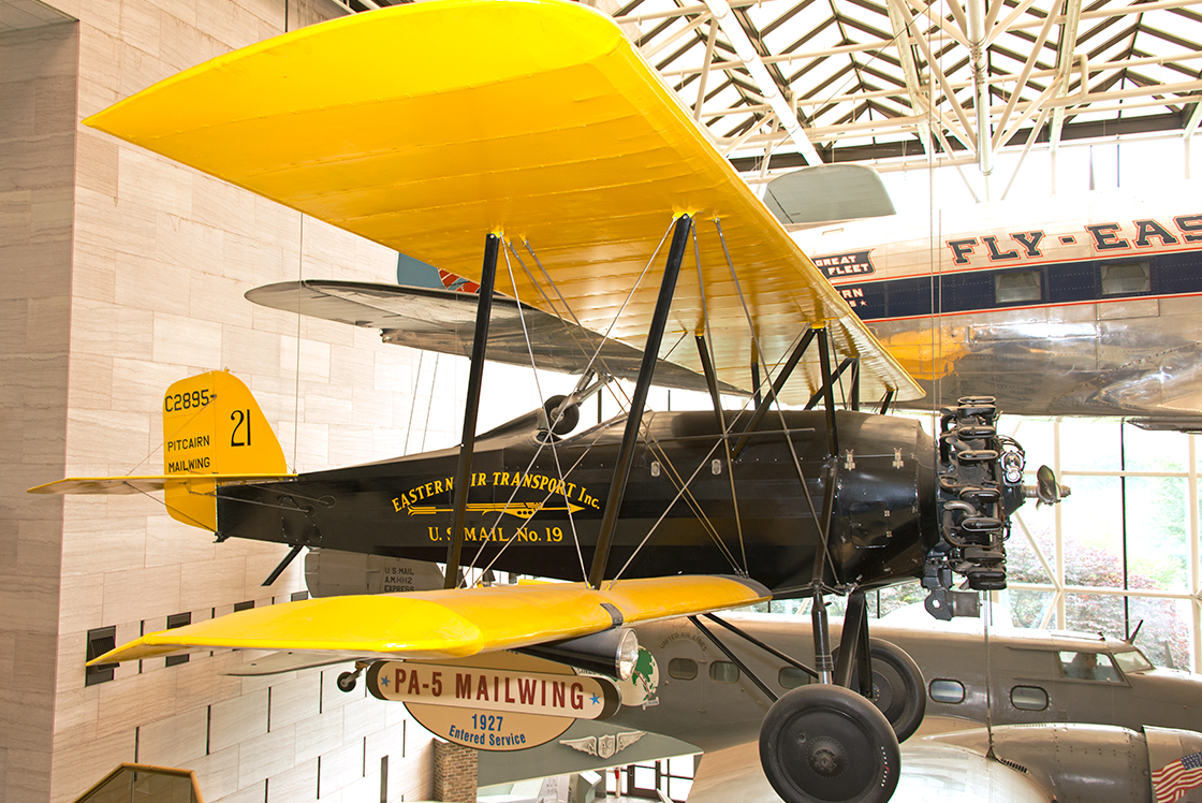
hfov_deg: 61.9
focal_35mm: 30
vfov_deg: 43.7
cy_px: 410
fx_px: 1002
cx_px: 565
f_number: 5.6
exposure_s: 1/20
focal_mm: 28
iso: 320
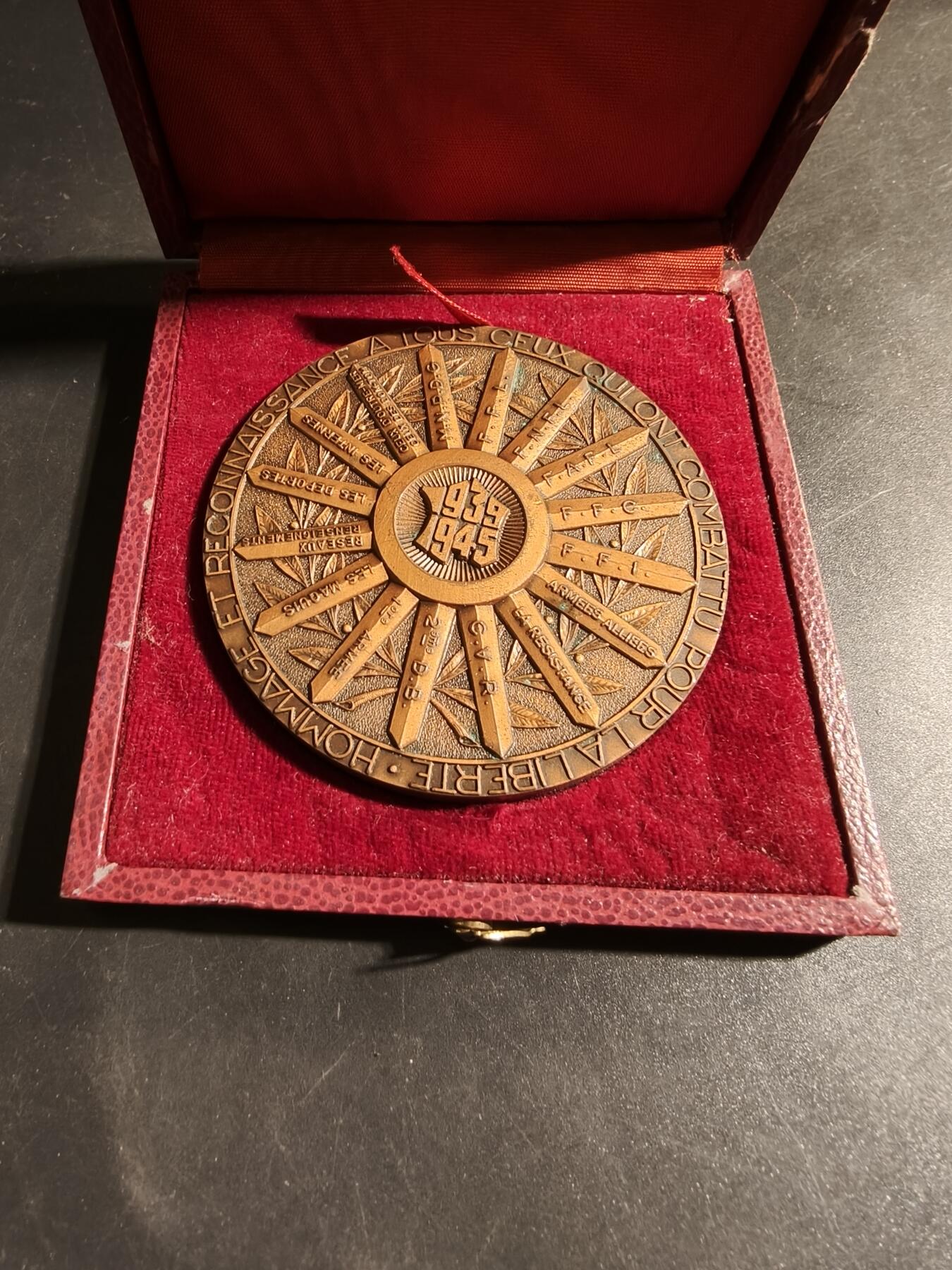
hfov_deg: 58.9
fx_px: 843
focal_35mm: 23
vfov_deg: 73.9
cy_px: 635
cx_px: 476
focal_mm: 2.32
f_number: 2
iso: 125
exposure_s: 1/50
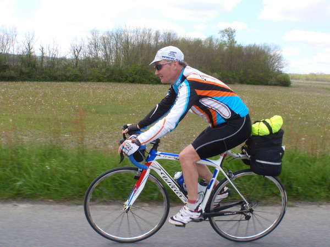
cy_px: 124
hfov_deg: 63.4
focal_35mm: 28
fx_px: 267
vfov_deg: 49.7
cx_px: 165
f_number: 4
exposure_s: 1/200
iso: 64
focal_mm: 5
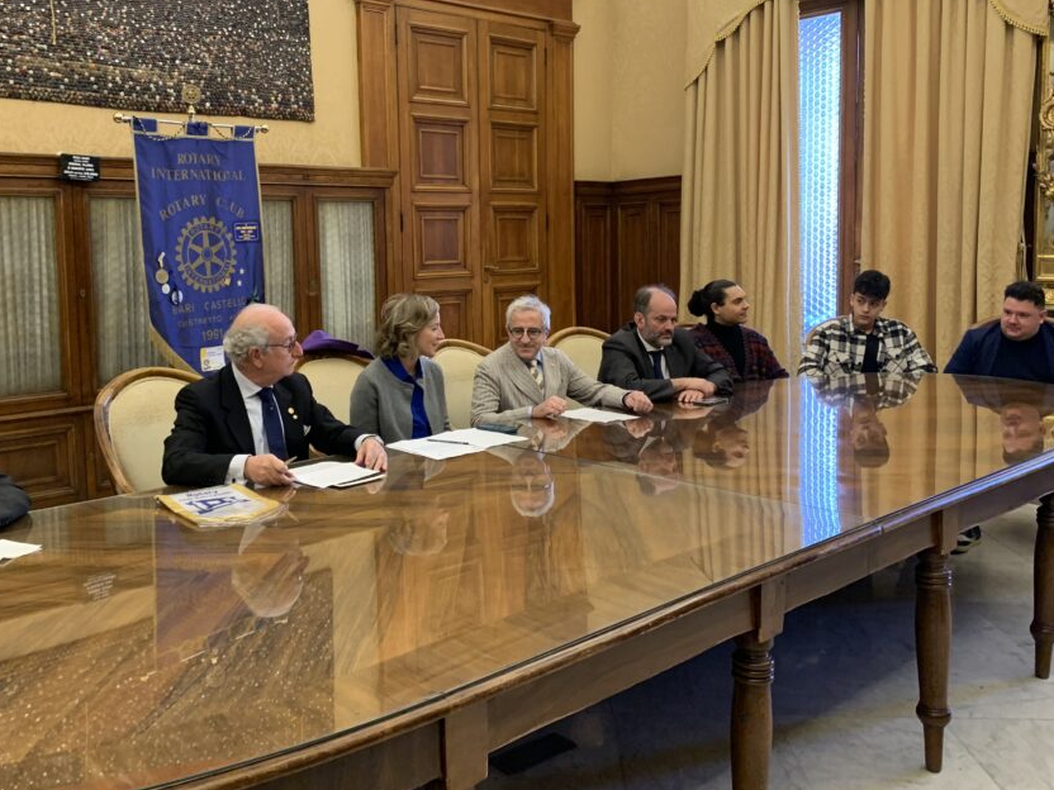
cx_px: 451
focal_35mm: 32
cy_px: 333
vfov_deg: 44.0
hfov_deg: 56.6
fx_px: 974
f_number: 1.8
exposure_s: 1/50
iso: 250
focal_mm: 4.25
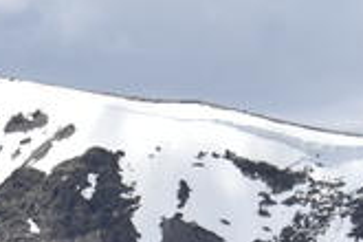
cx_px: -242
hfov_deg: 3.1
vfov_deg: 2.1
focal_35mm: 660
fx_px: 6654
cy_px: 671
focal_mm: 85
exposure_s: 1/320
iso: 100
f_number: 9
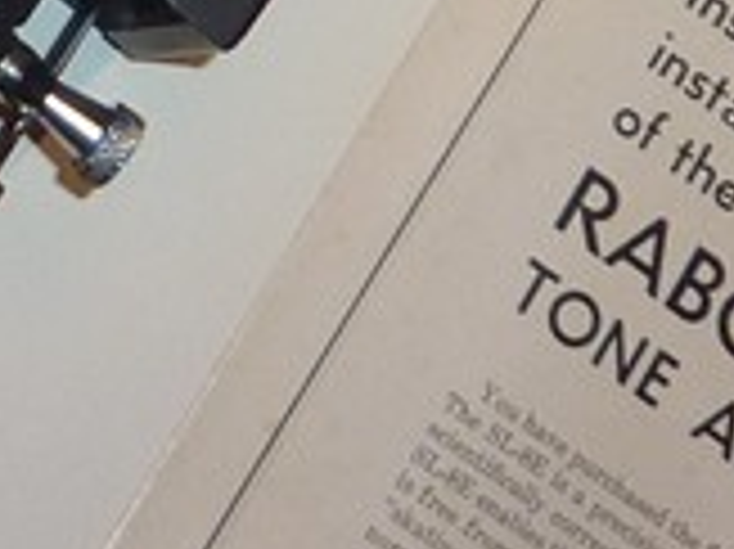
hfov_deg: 12.4
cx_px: -81
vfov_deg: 8.6
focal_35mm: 157
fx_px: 3327
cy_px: -796
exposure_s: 1/30
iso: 100
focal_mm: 4.1
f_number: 3.3
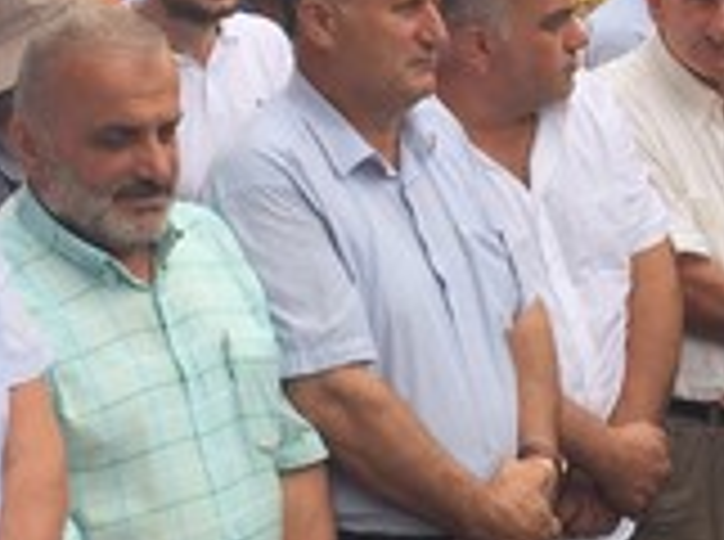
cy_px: 126
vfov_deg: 12.2
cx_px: 450
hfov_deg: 16.3
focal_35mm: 121
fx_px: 2525
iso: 32
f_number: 2.2
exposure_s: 1/341
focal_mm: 4.15
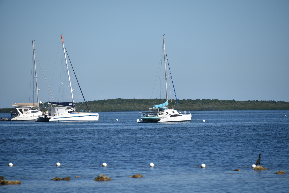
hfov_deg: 6.9
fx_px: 2409
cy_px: 96
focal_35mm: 300
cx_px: 144
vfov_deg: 4.6
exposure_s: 1/640
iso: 100
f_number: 7.1
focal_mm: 300
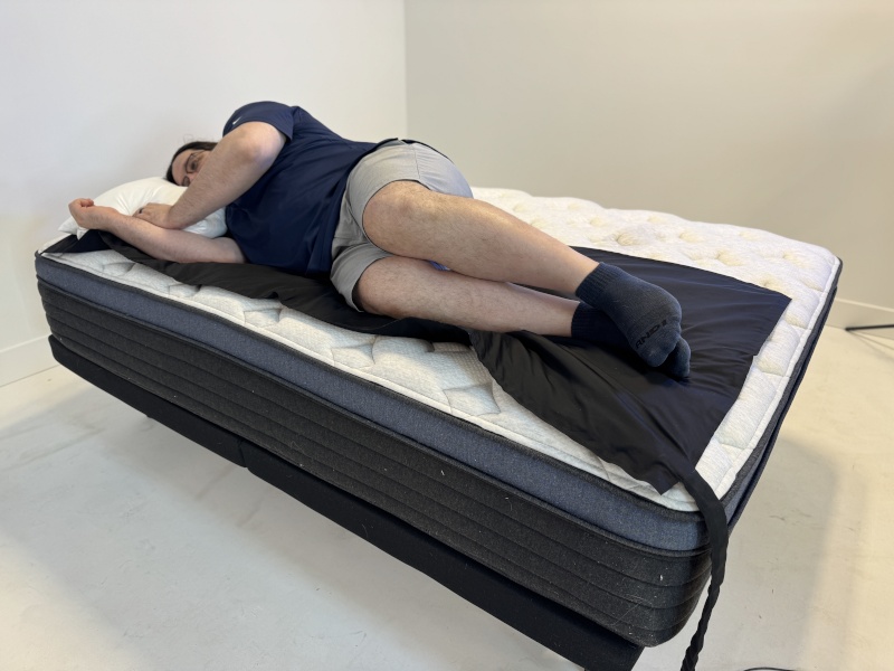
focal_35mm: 24
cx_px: 447
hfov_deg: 71.6
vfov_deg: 56.8
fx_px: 620
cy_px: 336
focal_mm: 6.76
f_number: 1.78
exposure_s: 1/121
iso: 80
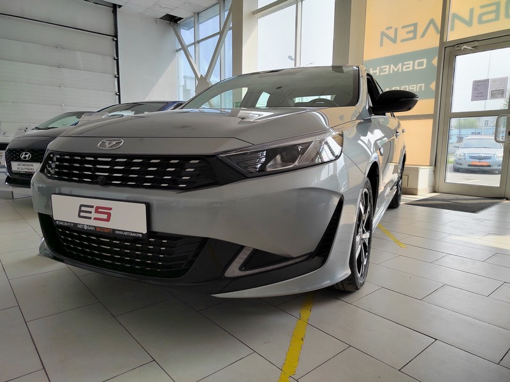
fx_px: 339
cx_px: 255
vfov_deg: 58.9
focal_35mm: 23
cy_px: 191
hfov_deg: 73.9
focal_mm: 5.52
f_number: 1.9
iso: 100
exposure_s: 1/185
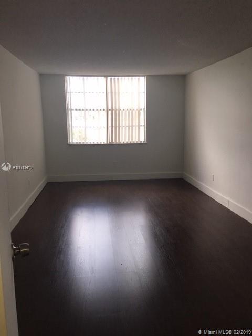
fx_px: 281
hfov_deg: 48.2
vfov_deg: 61.7
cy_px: 168
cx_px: 126
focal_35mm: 29
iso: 40
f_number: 2.2
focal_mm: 4.15
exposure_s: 1/120
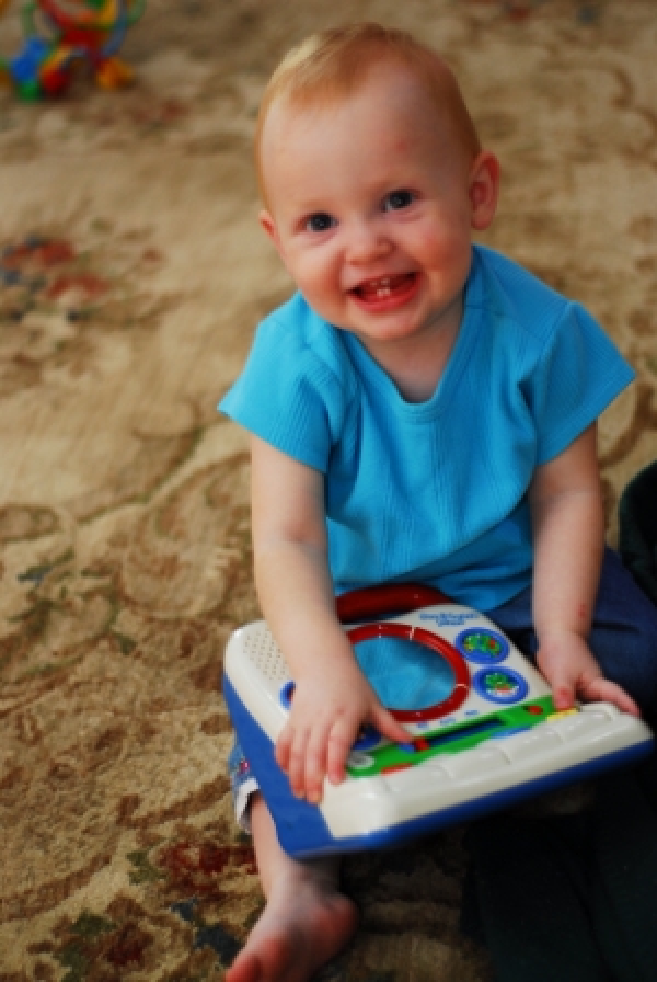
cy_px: 491
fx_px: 2047
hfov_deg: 18.2
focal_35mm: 75
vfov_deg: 27.0
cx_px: 328
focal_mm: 50
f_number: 2
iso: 200
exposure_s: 1/60
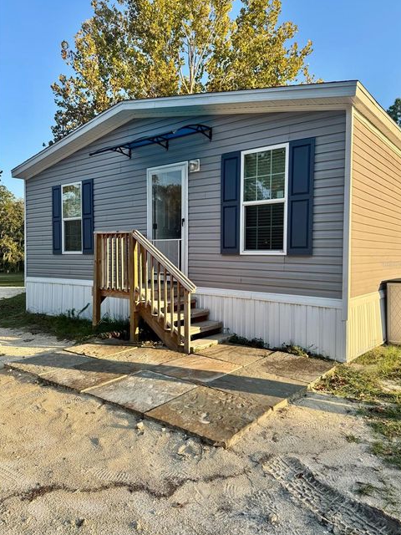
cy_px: 264
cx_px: 204
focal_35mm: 25
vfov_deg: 69.4
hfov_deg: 54.9
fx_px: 386
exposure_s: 1/1131
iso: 80
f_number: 1.78
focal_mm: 6.76
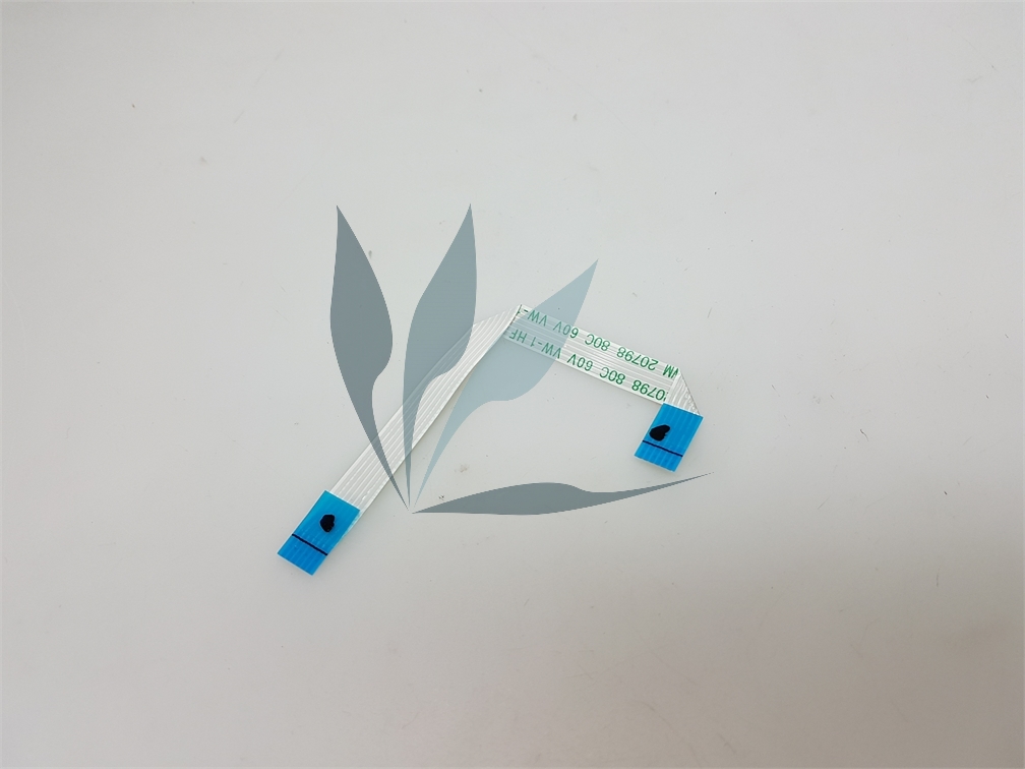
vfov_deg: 53.1
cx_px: 512
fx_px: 770
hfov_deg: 67.3
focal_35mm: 26
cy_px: 384
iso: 40
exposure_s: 1/100
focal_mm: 4.2
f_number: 1.7
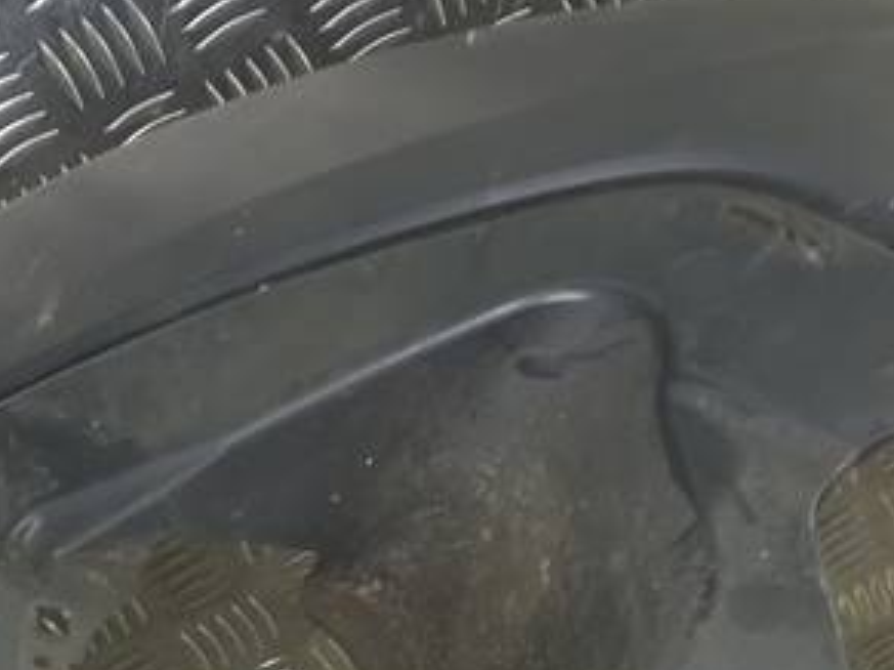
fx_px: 2272
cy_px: 713
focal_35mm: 88
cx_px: 378
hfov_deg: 22.2
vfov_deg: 16.3
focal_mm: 4.6
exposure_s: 1/50
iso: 100
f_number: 1.8
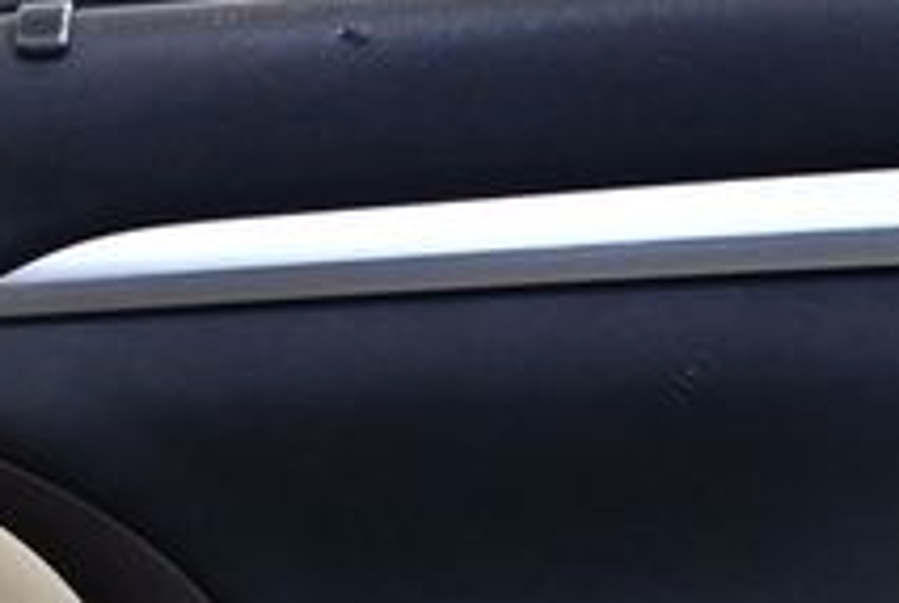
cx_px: 17
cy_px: 734
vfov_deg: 11.2
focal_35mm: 120
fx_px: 3003
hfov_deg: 16.7
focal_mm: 20
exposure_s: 1/125
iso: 2500
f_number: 3.8
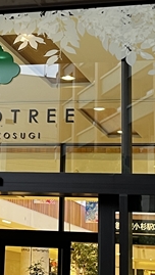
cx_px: -21
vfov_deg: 19.8
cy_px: 26
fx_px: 772
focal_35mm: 106
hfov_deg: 11.3
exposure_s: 1/50
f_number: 1.6
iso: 64
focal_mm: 5.1
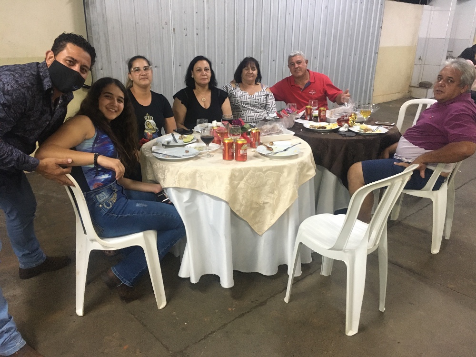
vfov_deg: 48.2
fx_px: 399
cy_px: 178
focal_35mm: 29
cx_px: 238
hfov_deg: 61.7
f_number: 2.2
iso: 200
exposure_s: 1/20
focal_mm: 4.15
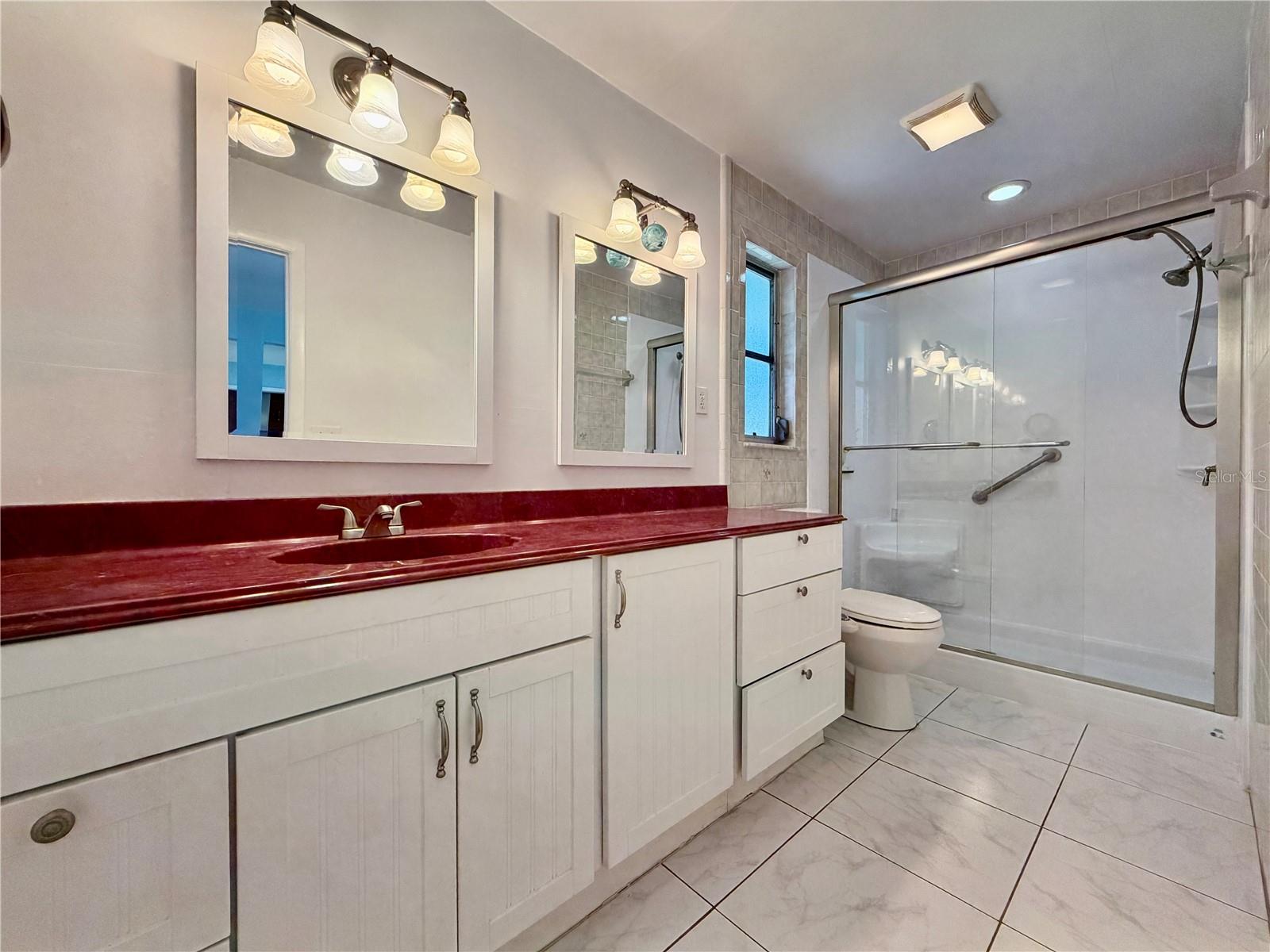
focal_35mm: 14
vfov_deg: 85.7
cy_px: 476
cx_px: 635
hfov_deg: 102.1
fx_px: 514
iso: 160
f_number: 2.2
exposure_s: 1/120
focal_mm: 2.22
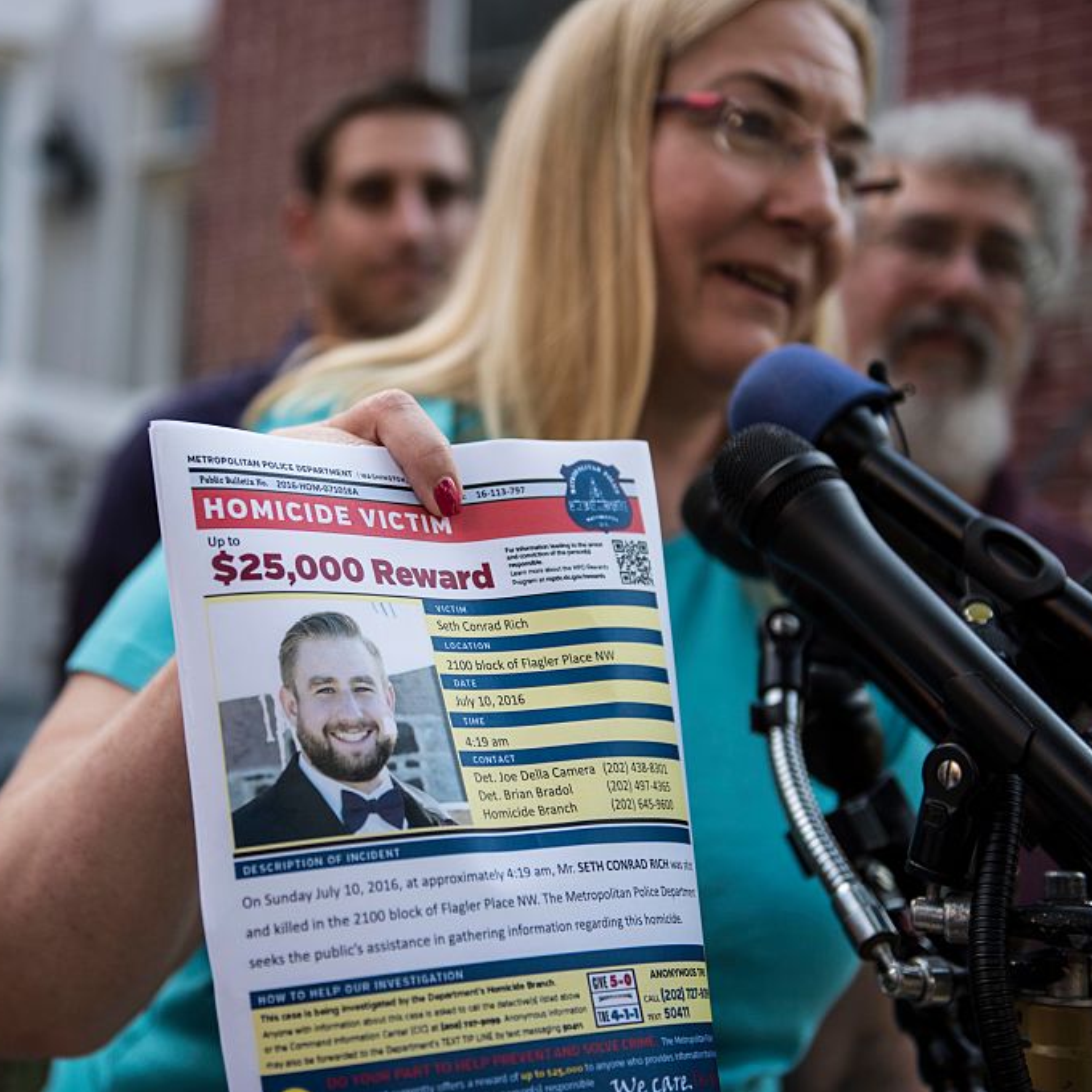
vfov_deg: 26.9
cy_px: 547
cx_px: 363
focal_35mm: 64
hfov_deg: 26.7
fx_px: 2284
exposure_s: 1/1250
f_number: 2.8
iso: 250
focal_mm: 50
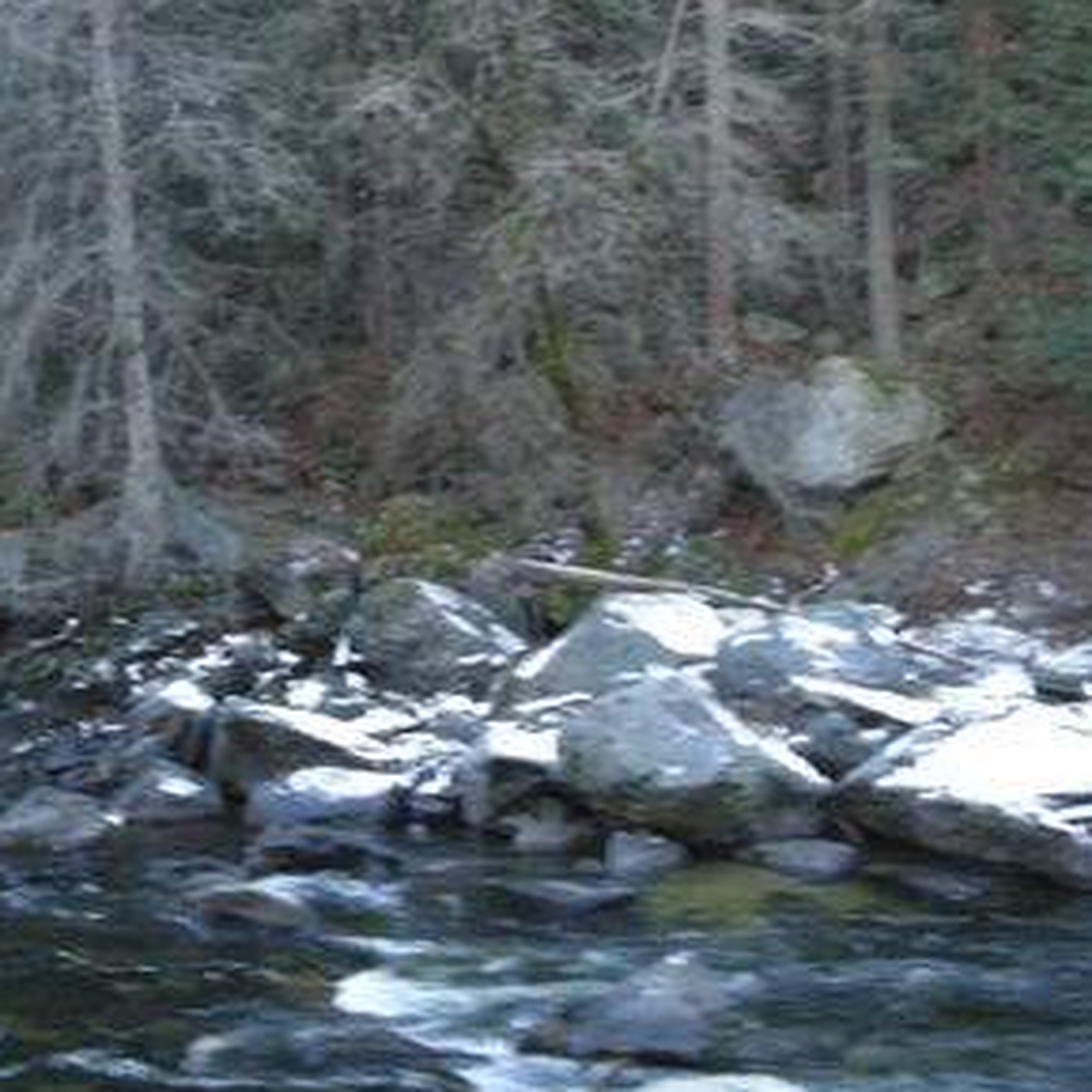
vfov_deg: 25.3
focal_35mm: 68
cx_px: 491
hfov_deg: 25.3
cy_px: 419
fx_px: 2427
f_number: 2.8
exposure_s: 1/66.4
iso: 800
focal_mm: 7.9
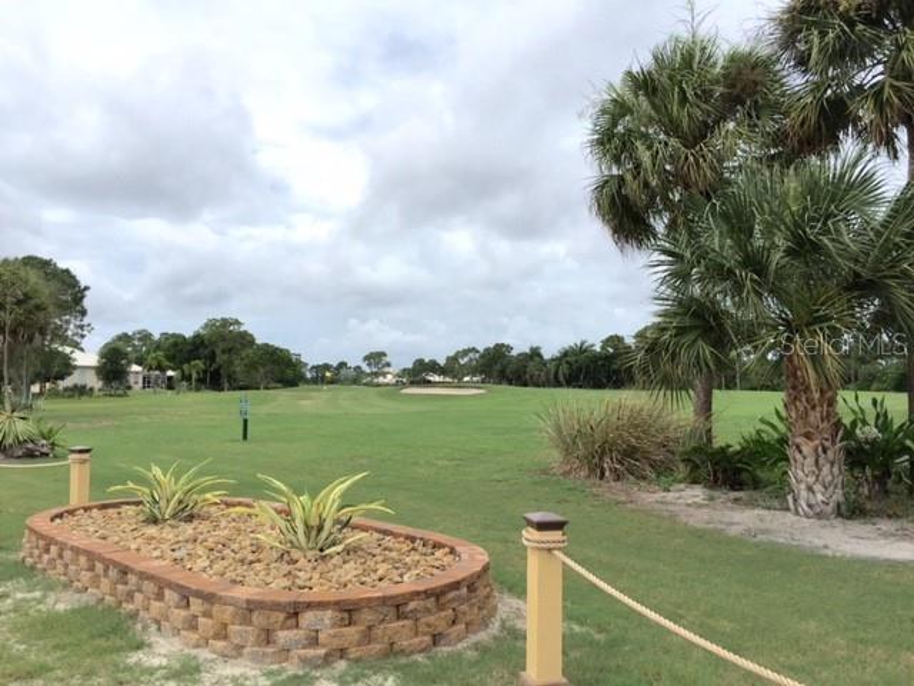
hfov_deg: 61.7
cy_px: 343
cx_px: 457
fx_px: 766
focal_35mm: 29
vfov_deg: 48.2
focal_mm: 4.15
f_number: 2.2
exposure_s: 1/2198
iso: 32
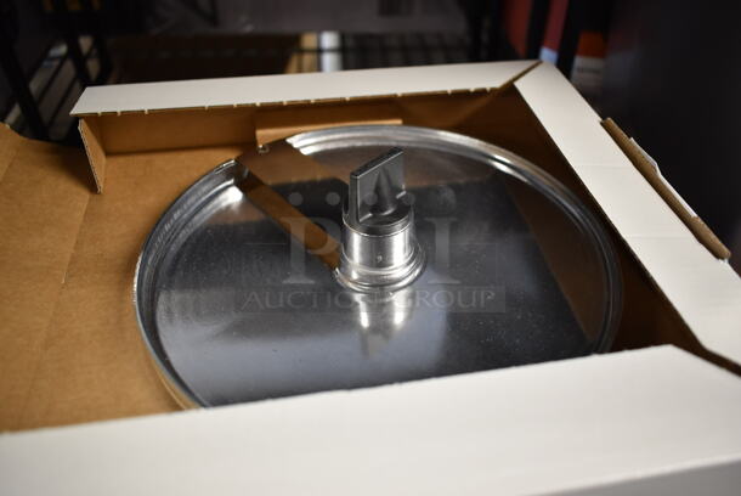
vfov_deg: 43.7
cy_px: 248
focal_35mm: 30
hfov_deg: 61.9
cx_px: 370
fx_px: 618
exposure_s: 1/30
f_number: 3.5
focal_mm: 20
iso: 500
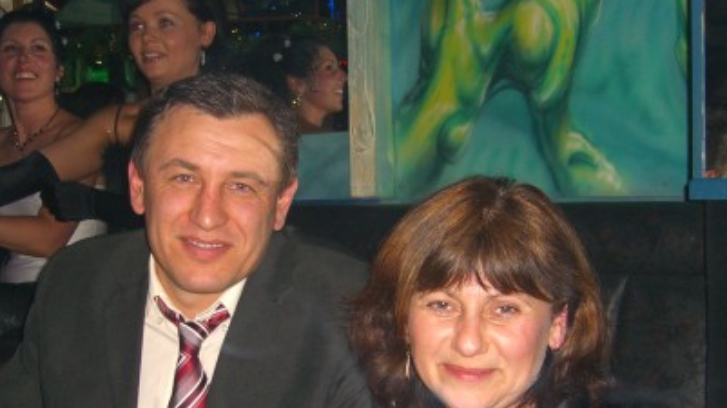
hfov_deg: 33.8
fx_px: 1194
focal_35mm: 62
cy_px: 357
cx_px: 312
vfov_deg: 19.1
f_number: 2.8
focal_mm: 7.9
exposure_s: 1/60
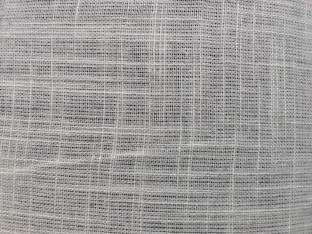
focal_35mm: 26
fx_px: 234
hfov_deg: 67.3
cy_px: 117
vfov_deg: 53.1
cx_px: 156
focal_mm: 2.78
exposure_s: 1/50
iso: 160
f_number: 2
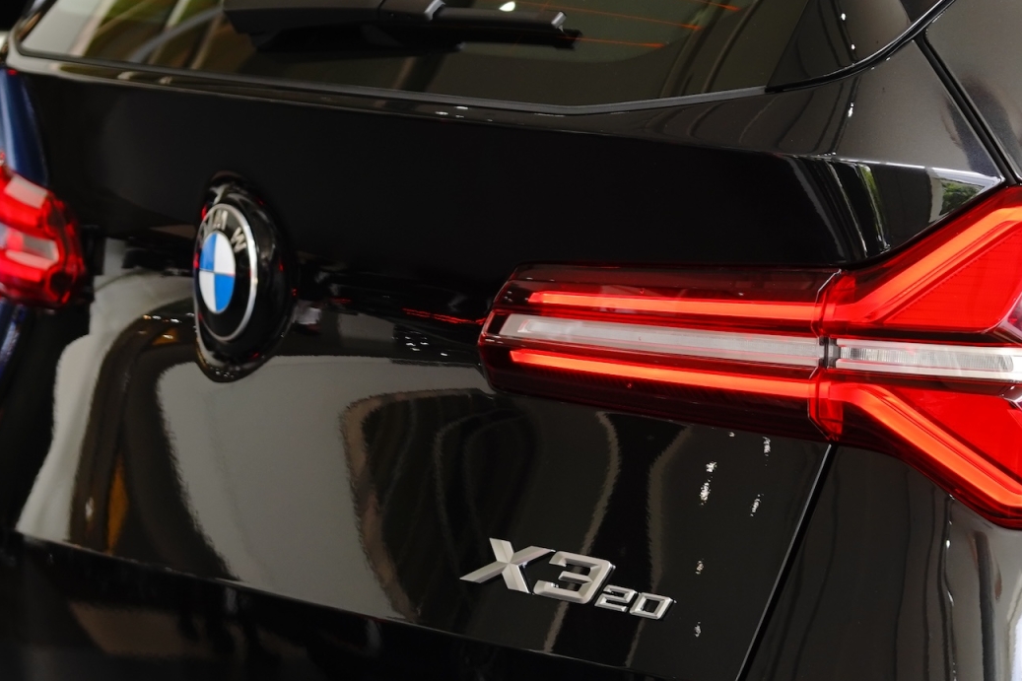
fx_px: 7096
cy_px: 264
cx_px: 748
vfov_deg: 5.5
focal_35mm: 250
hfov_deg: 8.2
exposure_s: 1/125
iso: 250
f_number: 4
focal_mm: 108
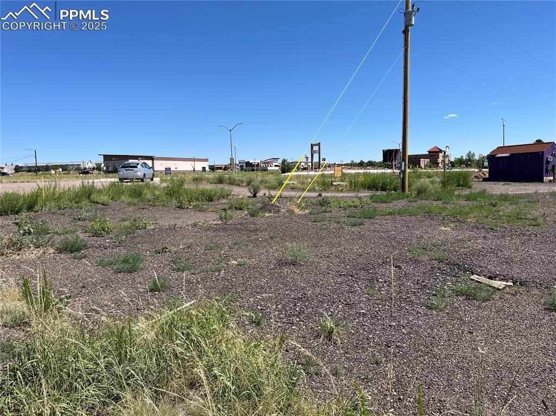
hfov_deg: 67.3
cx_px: 278
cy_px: 208
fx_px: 417
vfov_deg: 53.0
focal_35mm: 26
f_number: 1.6
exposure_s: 1/4149
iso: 50
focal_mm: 5.1
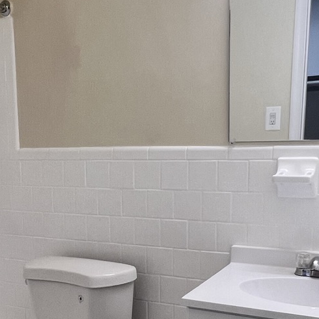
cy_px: 223
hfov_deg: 35.2
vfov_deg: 34.9
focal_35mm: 48
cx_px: 122
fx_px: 500
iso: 80
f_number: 1.8
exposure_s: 1/120
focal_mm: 1.57
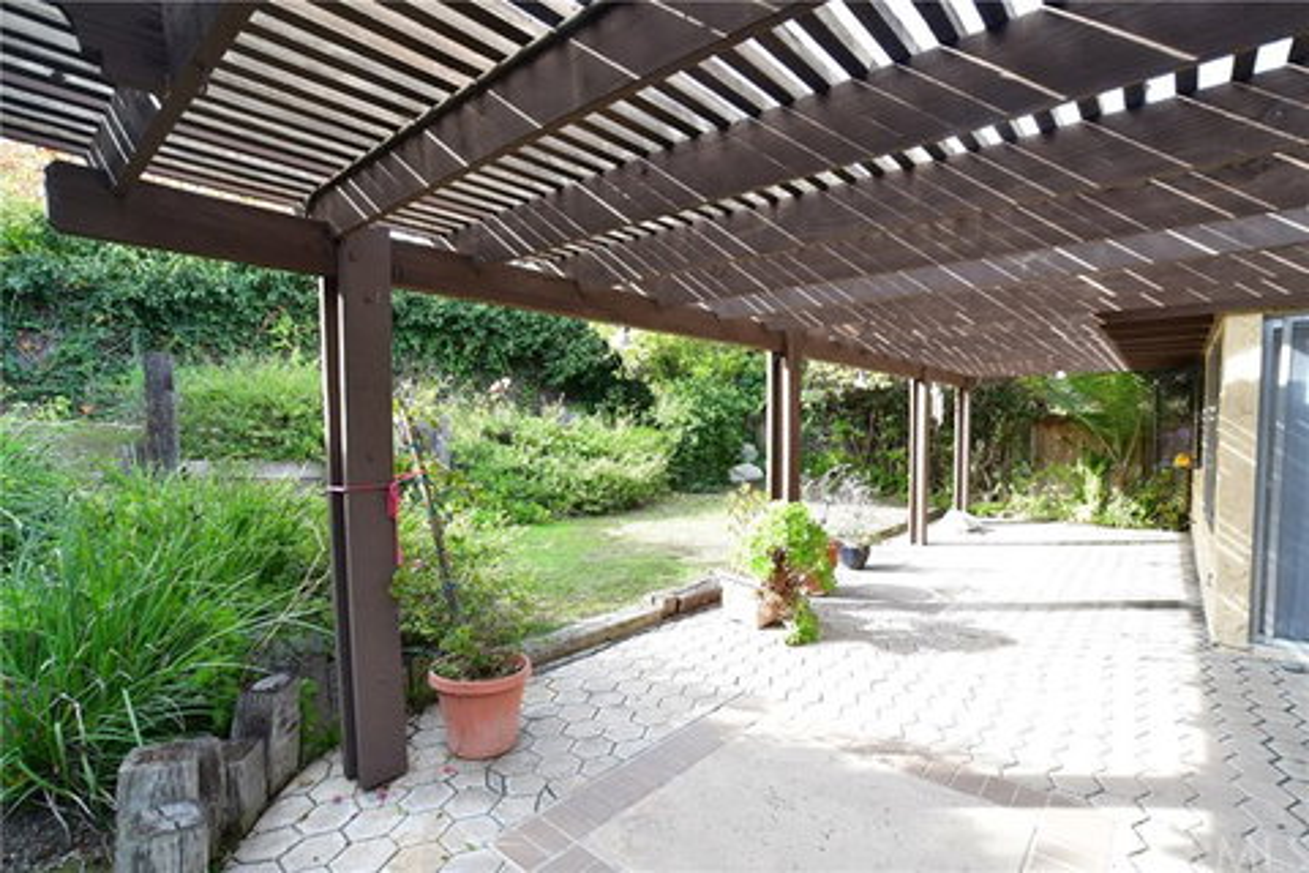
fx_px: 600
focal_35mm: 16
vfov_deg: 72.1
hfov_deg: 95.0
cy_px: 436
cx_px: 654
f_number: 5.6
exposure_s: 1/125
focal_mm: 11
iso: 400
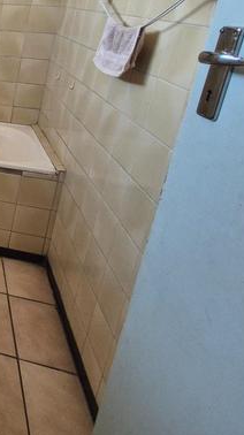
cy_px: 105
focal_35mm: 30
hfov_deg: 24.4
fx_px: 346
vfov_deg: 60.5
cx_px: -163
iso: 160
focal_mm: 2.2
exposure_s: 1/50
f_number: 2.2
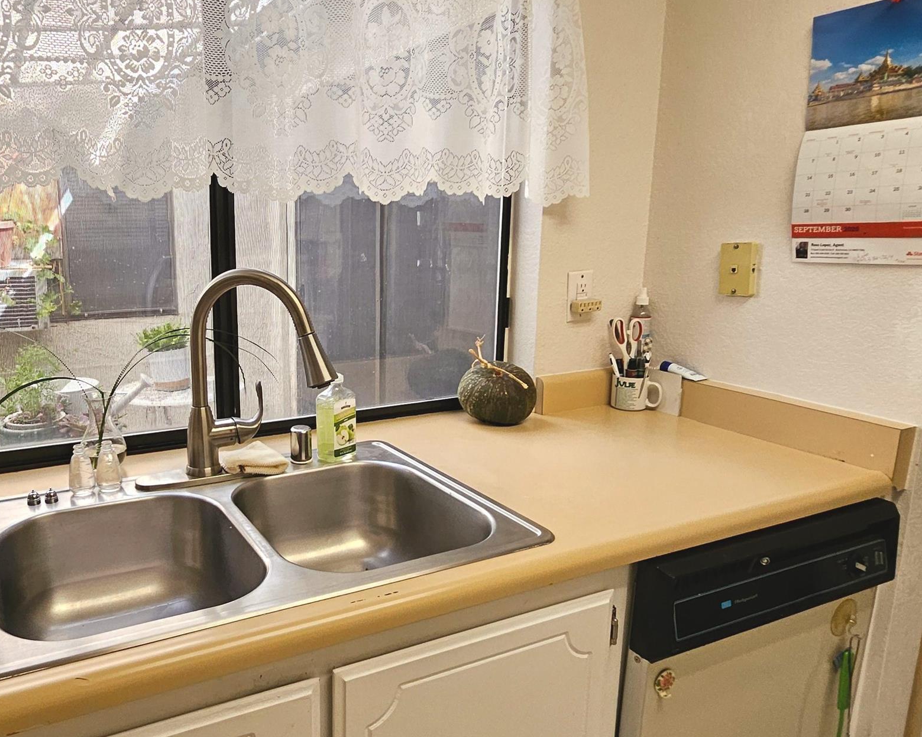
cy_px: 382
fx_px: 682
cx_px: 316
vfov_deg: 56.8
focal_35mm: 25
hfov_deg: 66.5
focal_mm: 1.74
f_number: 2.2
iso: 125
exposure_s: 1/60
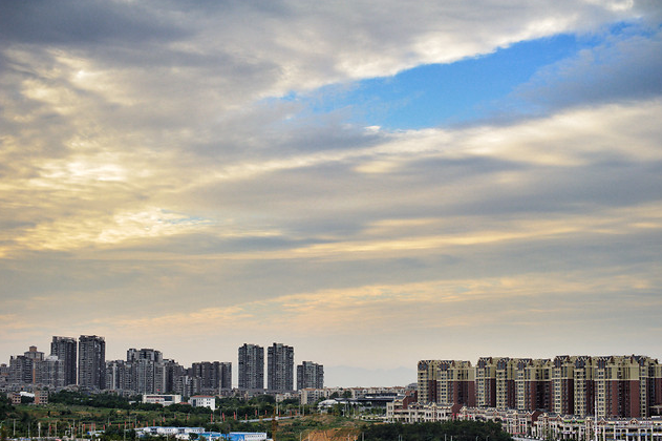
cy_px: 223
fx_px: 1305
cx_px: 333
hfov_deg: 28.5
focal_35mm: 71
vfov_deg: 19.2
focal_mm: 70
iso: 800
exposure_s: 1/1250
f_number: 5.6
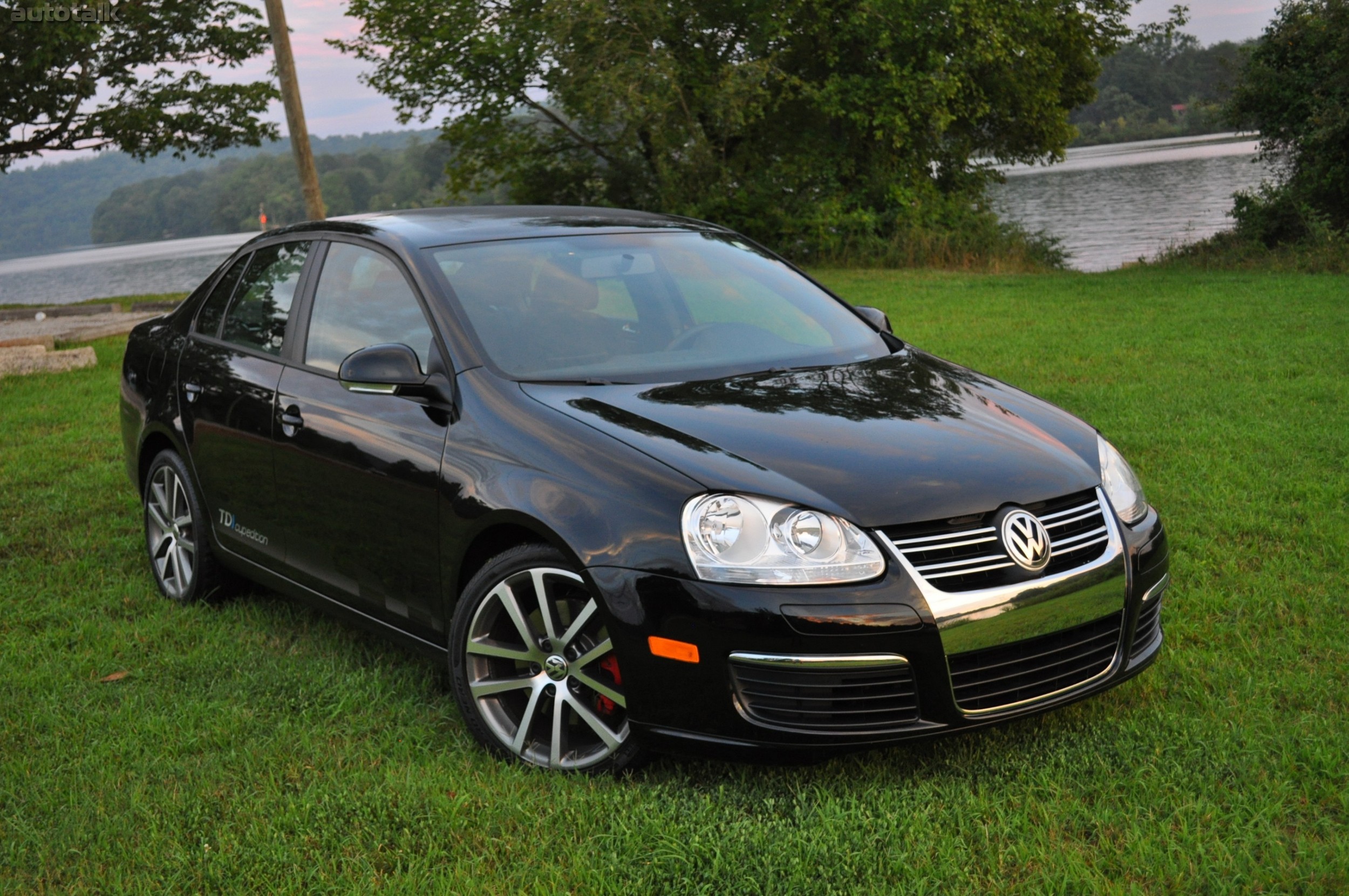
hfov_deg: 45.0
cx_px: 674
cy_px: 448
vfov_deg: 30.8
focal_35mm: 44
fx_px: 1628
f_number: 4.5
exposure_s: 1/50
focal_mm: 29
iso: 800
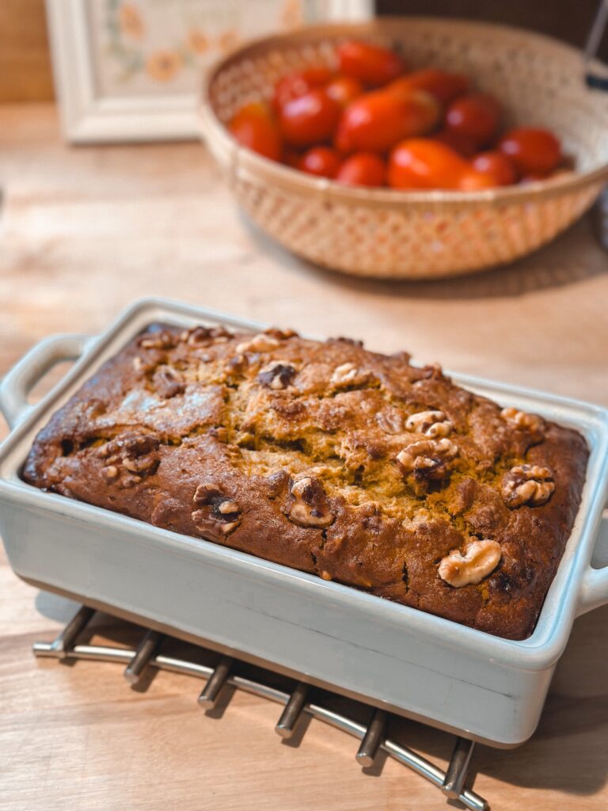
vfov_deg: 39.7
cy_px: 406
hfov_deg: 30.3
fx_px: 1124
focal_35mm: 48
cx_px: 304
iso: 160
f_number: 1.8
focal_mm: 6.86
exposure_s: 1/60
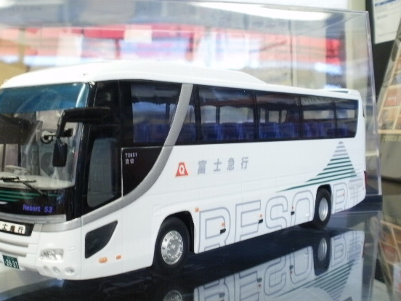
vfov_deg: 28.6
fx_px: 591
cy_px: 142
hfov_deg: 37.4
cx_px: 169
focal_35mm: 51
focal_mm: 7.7
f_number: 4
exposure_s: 1/10
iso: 125
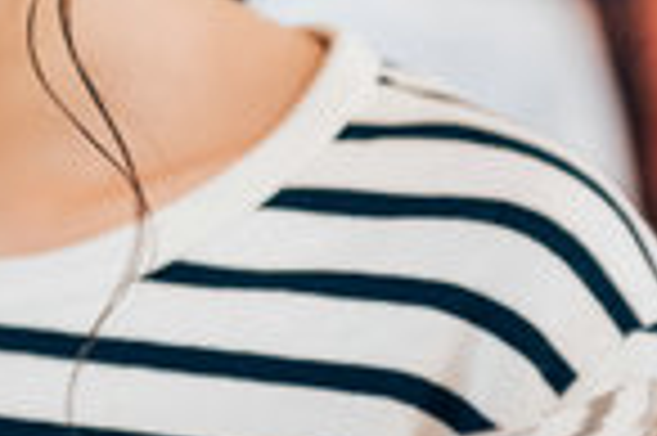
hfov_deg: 9.5
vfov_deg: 6.3
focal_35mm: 216
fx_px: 3938
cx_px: 140
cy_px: 238
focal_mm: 70
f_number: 2.8
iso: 500
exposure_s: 1/125
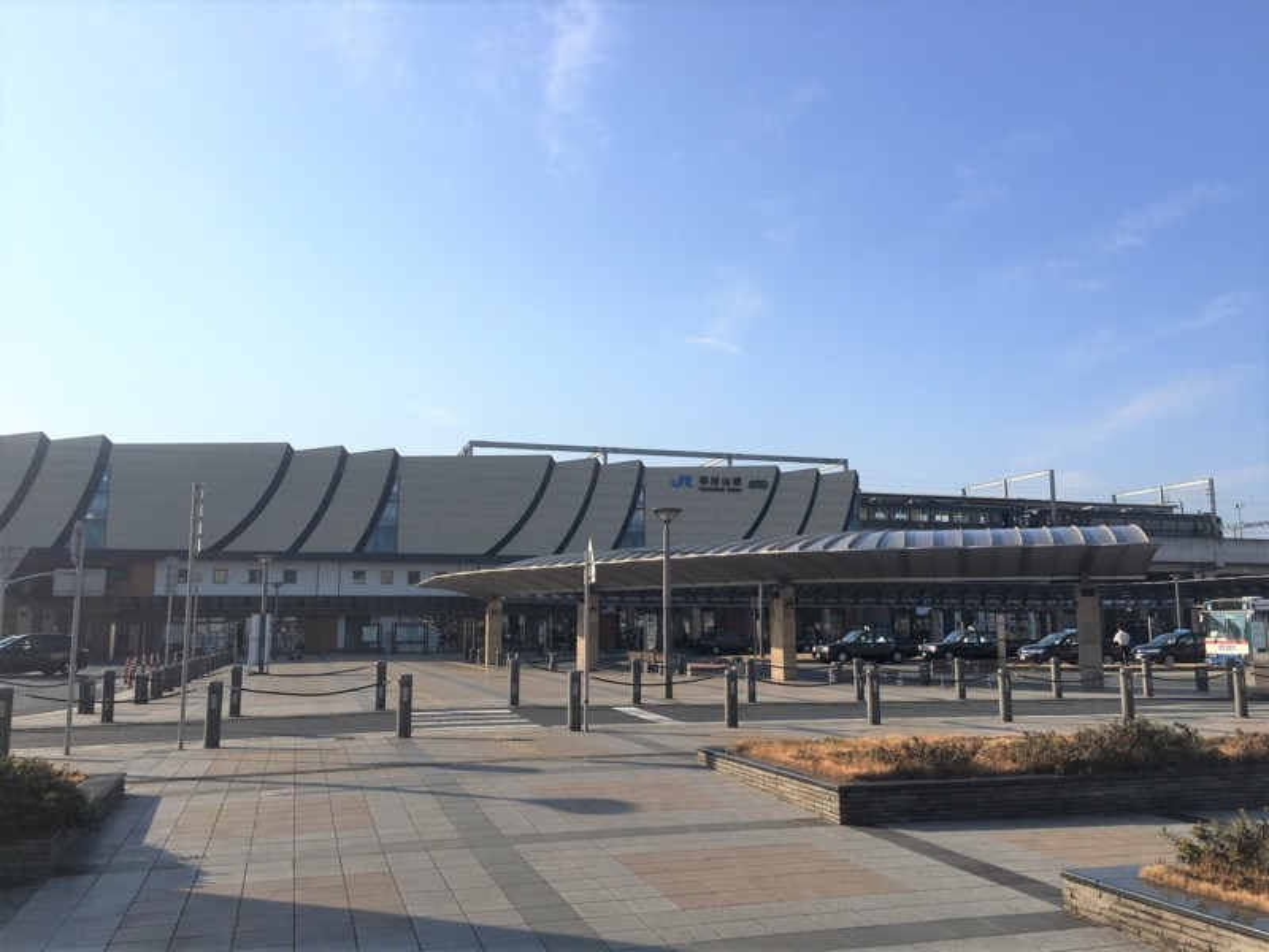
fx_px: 1063
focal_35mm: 29
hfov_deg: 61.7
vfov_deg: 48.2
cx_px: 634
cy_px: 476
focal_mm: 4.15
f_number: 2.2
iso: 25
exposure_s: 1/2331
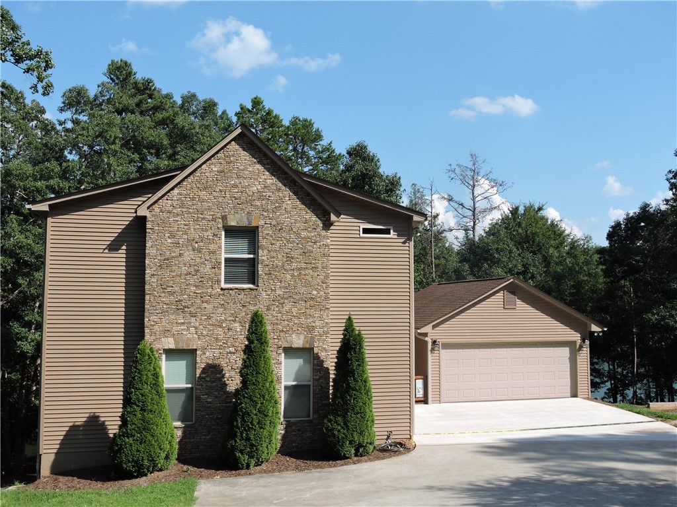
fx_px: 685
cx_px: 338
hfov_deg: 52.6
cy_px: 254
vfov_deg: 40.7
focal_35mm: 35
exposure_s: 1/800
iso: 100
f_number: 3.8
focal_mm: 6.3
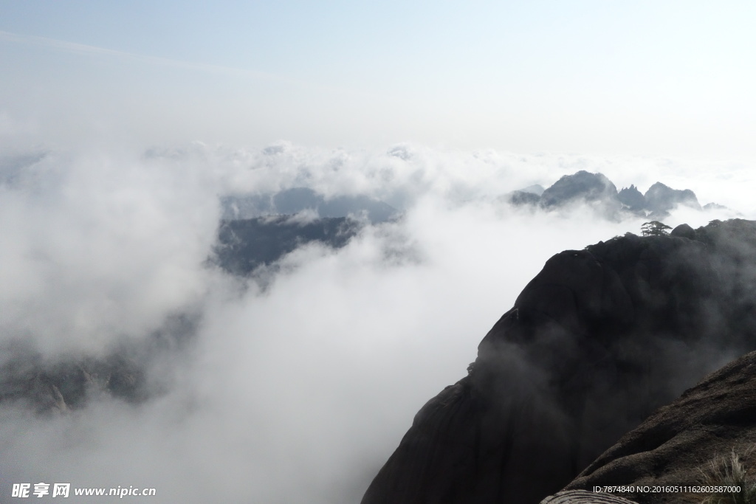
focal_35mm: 28
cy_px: 252
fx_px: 588
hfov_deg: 65.5
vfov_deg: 46.4
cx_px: 378
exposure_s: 1/2000
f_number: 11
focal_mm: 10.4
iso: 800
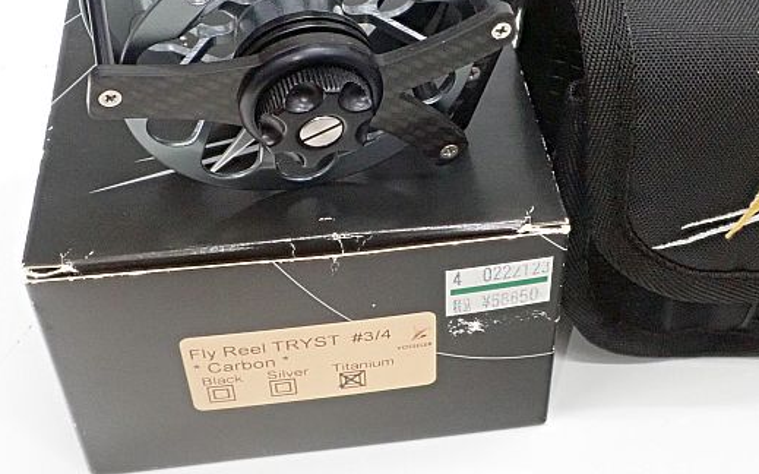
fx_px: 1013
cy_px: 164
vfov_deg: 26.2
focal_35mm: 49
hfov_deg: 40.8
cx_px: 462
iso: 800
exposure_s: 1/30
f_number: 3.2
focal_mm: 5.5
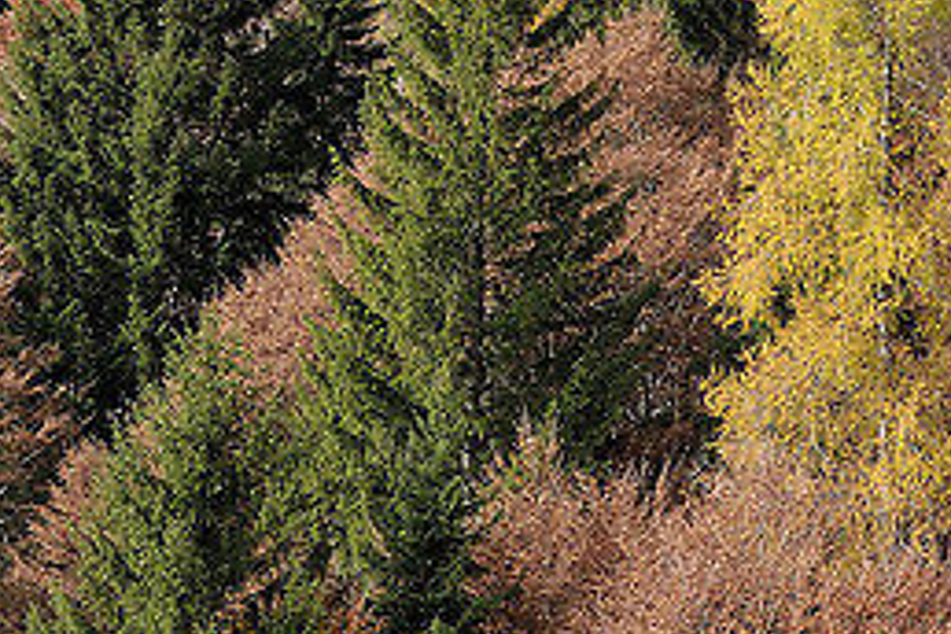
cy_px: -131
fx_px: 6155
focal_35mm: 233
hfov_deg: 8.7
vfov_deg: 5.9
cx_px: 1205
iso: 100
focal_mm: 50
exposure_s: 1/200
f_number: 5
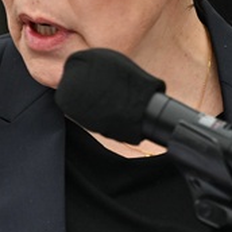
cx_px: -140
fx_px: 6938
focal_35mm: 915
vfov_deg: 1.9
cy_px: 169
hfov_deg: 1.9
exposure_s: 1/500
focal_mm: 145
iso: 250
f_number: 2.8
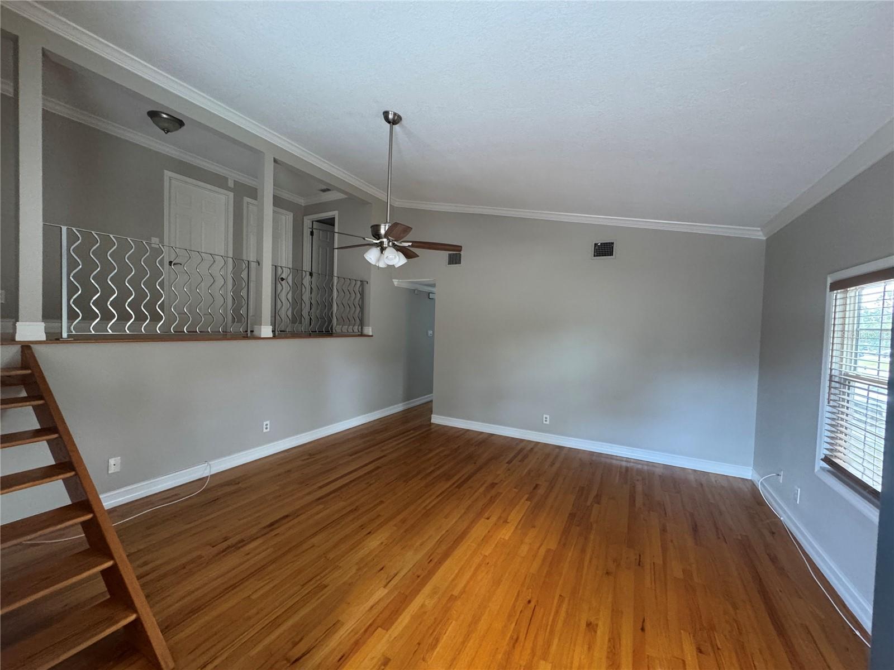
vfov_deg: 85.7
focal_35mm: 14
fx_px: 362
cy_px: 335
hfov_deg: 102.1
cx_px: 447
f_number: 2.2
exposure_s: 1/60
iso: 400
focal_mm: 2.22
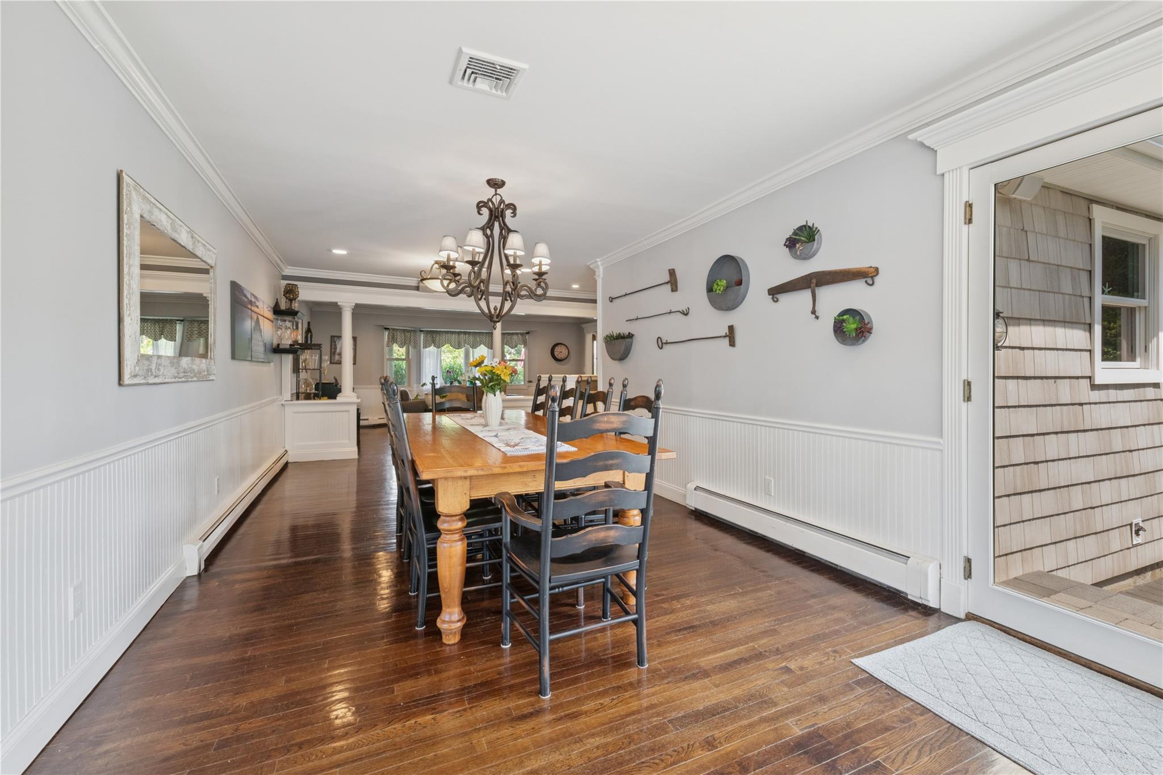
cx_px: 582
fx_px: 485
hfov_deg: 100.4
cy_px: 388
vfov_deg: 77.3
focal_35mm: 15
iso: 640
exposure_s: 1/25
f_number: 14
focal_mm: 15
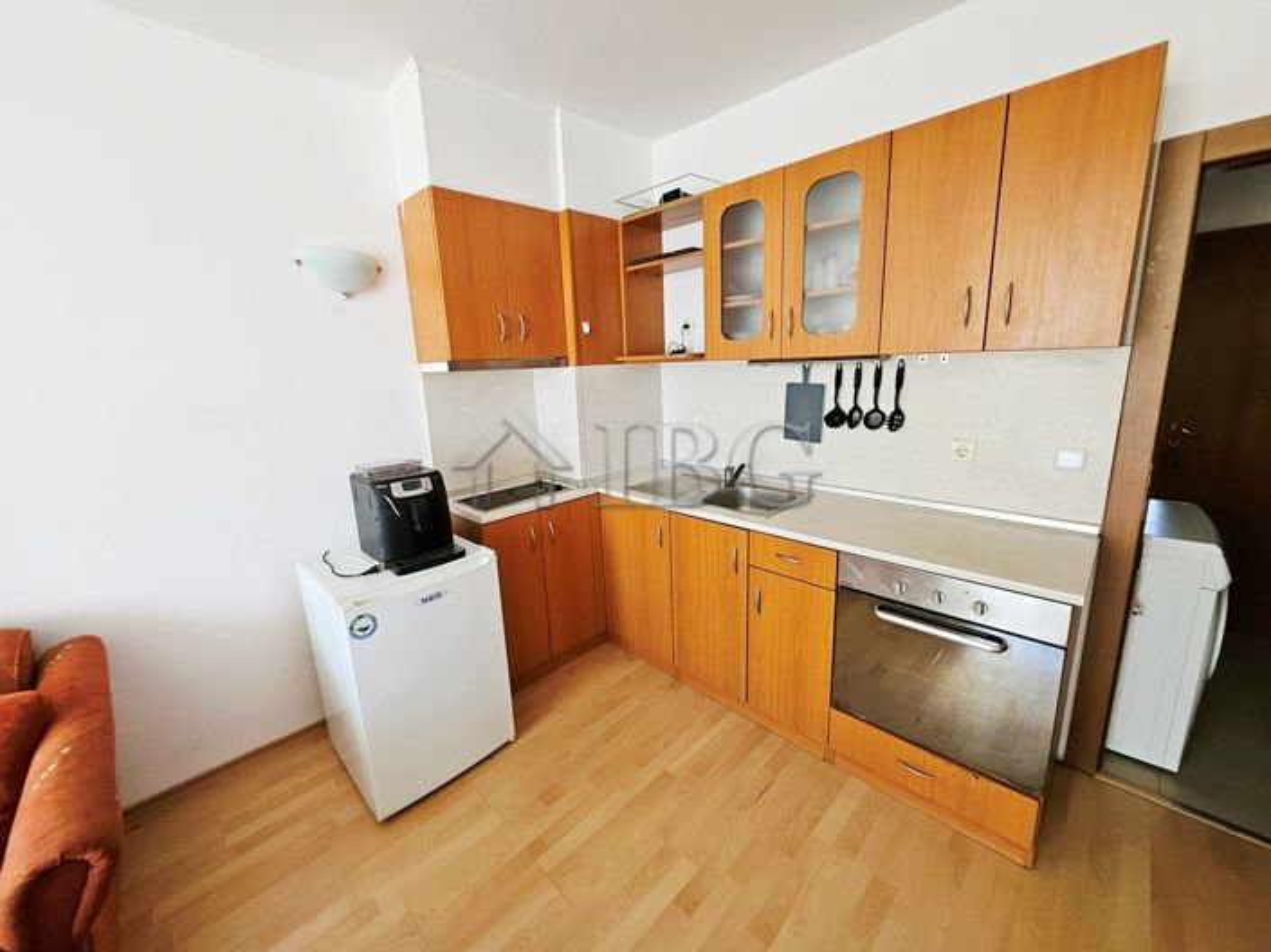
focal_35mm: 13
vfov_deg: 89.9
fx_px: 477
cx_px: 636
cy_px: 476
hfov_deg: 106.2
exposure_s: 1/50
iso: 160
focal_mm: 1.7
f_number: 2.2
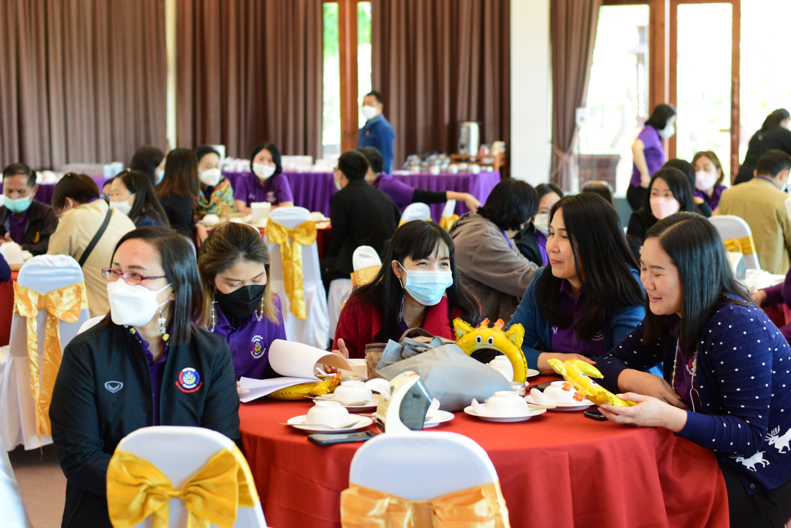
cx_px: 392
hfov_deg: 26.6
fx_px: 1670
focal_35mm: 76
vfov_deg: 18.0
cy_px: 265
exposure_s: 1/160
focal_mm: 50
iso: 1600
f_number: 3.5
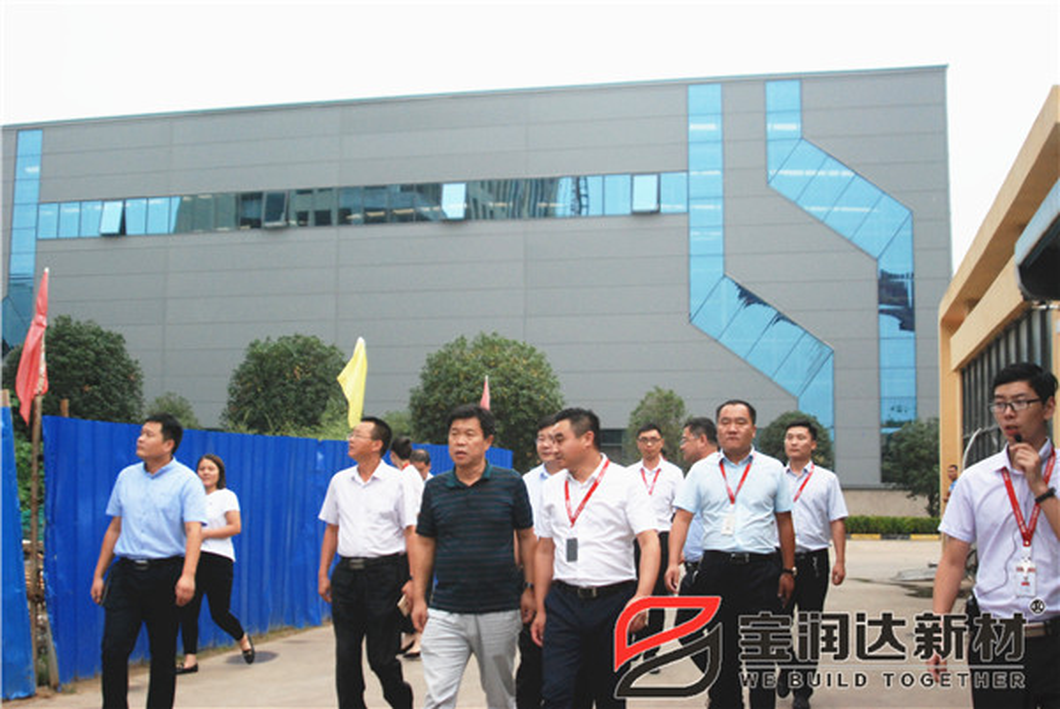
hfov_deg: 46.4
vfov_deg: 31.9
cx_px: 530
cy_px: 354
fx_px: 1238
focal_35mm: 42
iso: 800
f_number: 3.5
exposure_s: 1/1600
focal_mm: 28
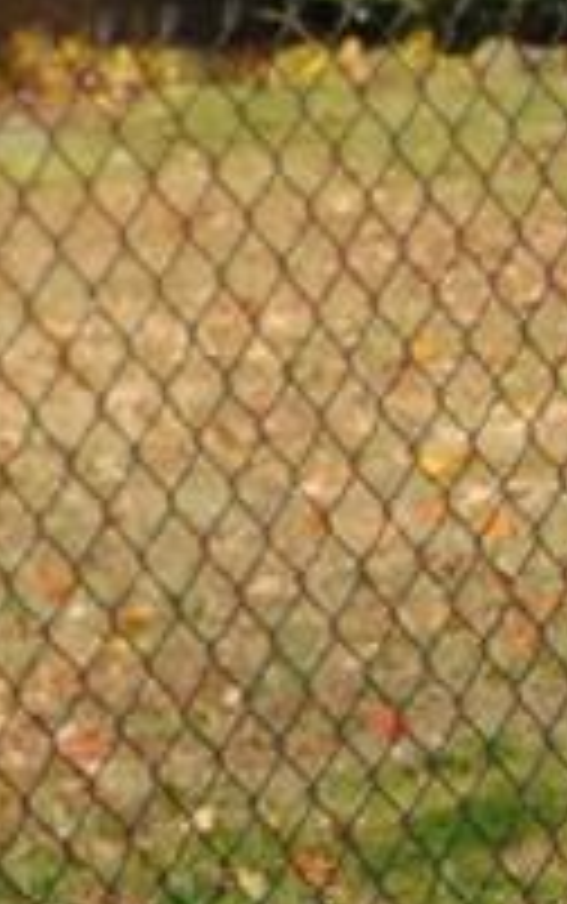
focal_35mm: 227
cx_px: -1098
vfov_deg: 9.0
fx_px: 5600
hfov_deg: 5.5
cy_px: -400
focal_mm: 7.6
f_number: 3.3
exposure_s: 1/500
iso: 80
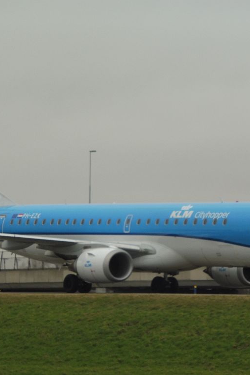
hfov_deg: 5.6
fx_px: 2552
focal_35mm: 245
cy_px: 187
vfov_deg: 8.4
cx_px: 144
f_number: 6.3
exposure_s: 1/100
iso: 125
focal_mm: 31.3
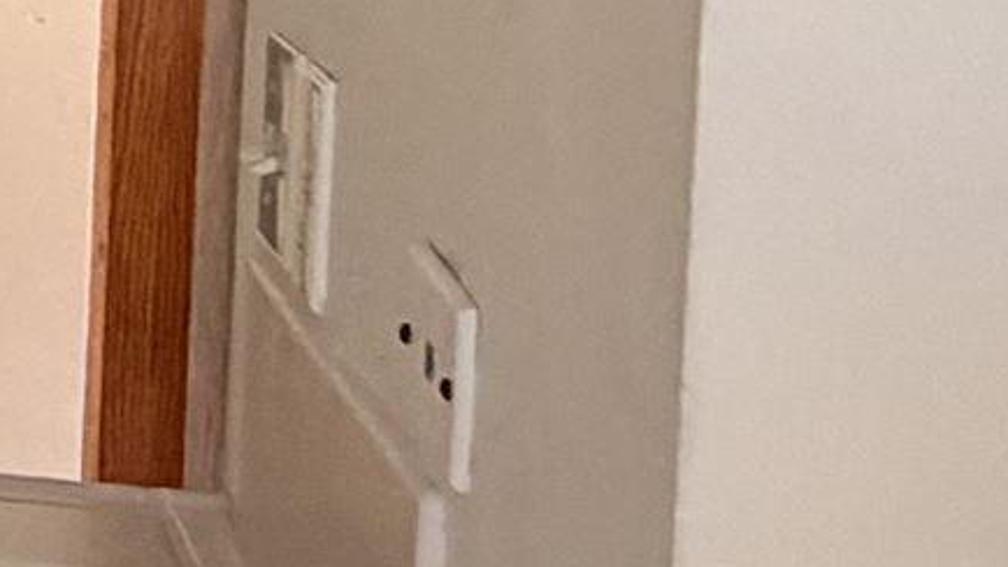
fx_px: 2886
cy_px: -81
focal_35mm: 108
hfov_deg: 13.1
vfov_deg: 11.0
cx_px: -1605
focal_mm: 2.22
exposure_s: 1/120
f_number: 2.2
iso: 320
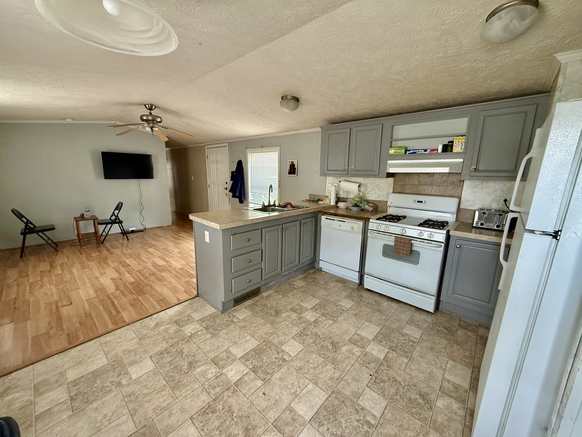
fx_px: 235
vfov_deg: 85.7
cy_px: 218
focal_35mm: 14
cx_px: 291
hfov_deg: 102.1
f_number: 2.2
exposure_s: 1/78
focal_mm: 2.22
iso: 320
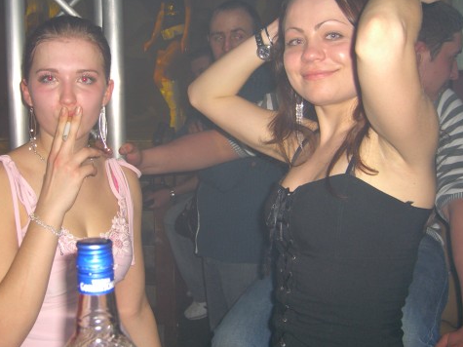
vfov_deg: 30.2
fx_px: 642
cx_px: 188
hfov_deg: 39.5
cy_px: 148
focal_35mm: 48
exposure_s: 1/60
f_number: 2.8
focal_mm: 7.9
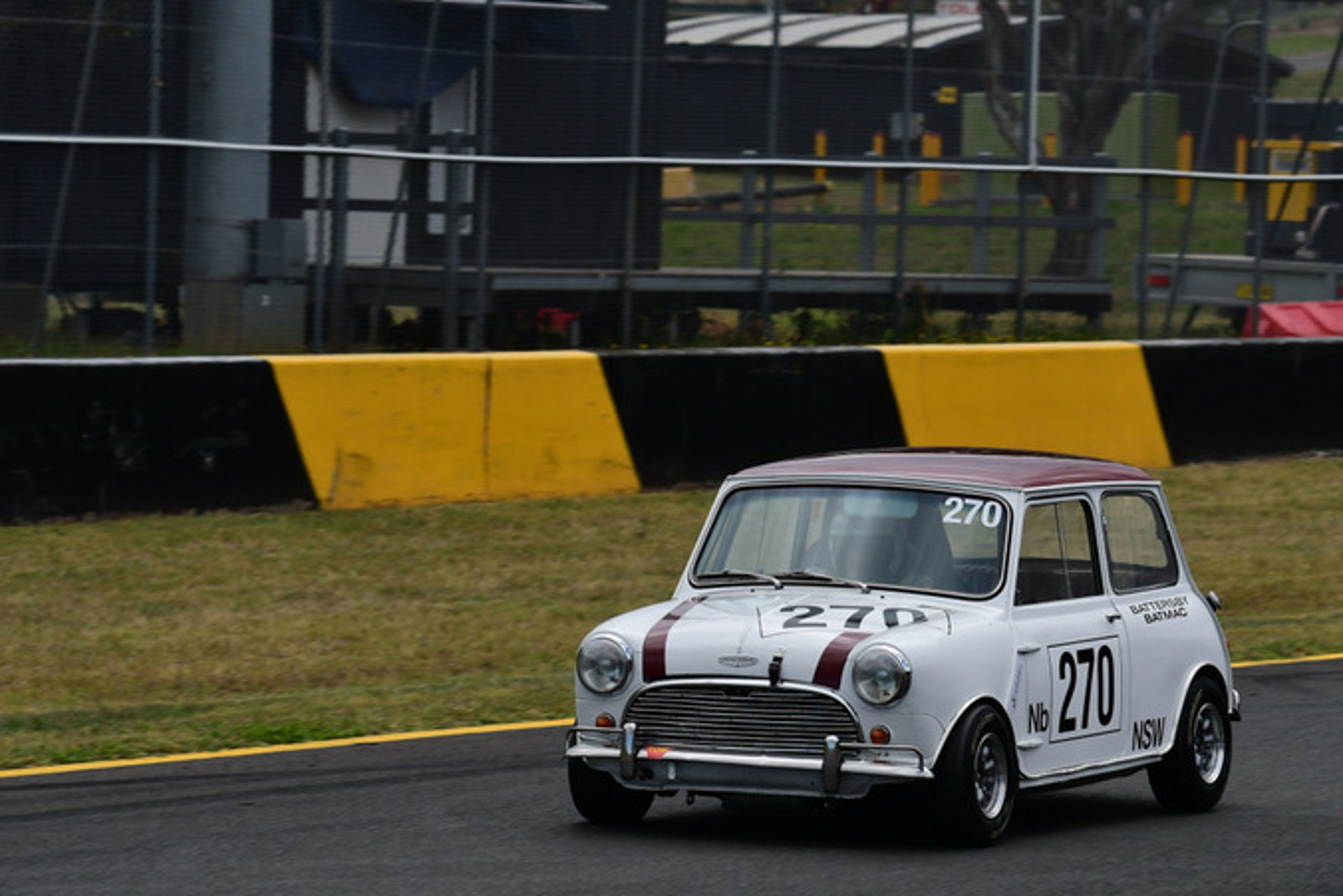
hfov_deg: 8.6
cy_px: 521
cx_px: 773
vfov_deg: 5.7
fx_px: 8939
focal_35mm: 240
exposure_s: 1/800
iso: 400
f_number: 8
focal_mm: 135
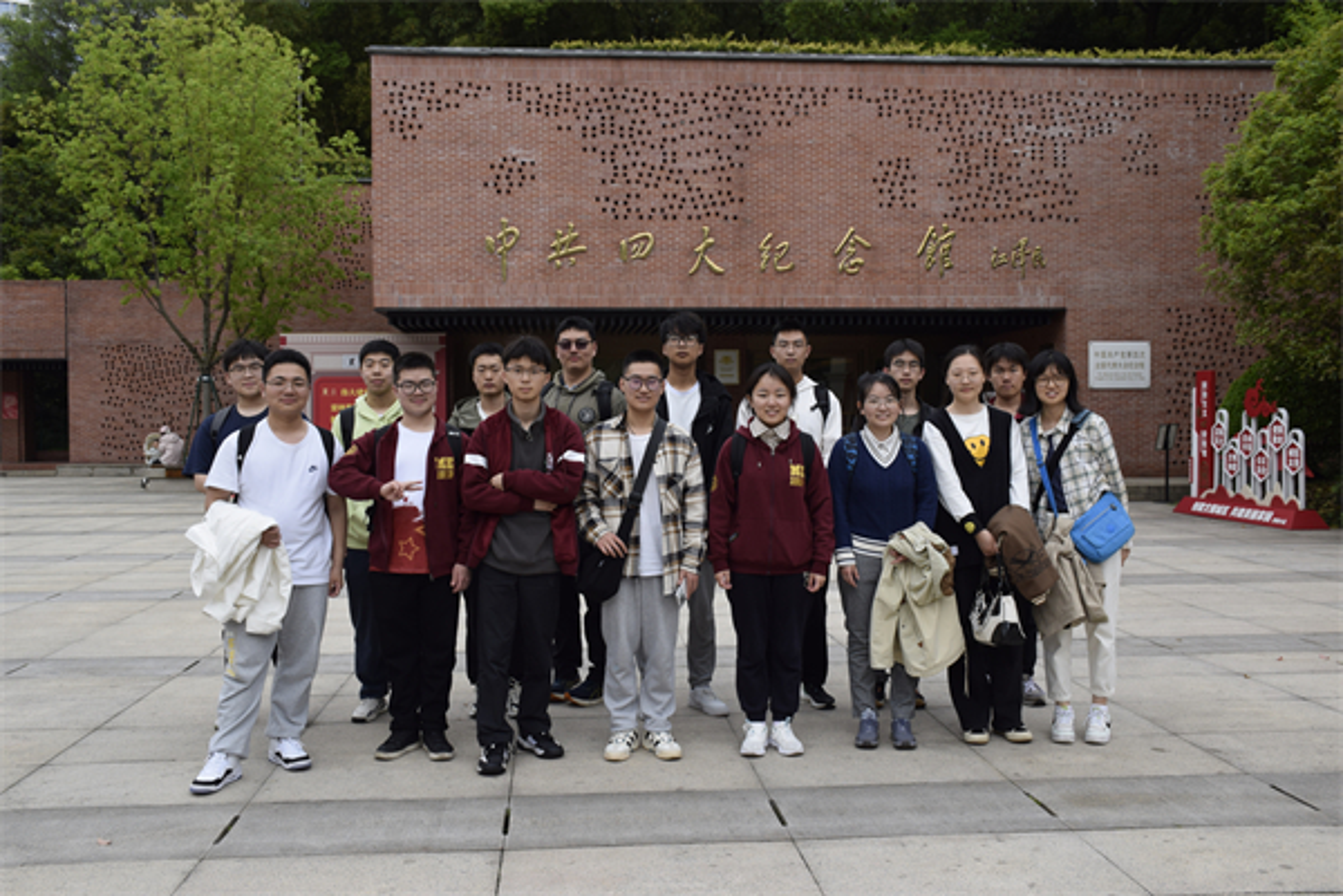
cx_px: 672
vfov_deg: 38.4
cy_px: 448
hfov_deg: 55.1
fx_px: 1287
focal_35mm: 34
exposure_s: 1/320
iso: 200
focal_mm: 23
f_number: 9
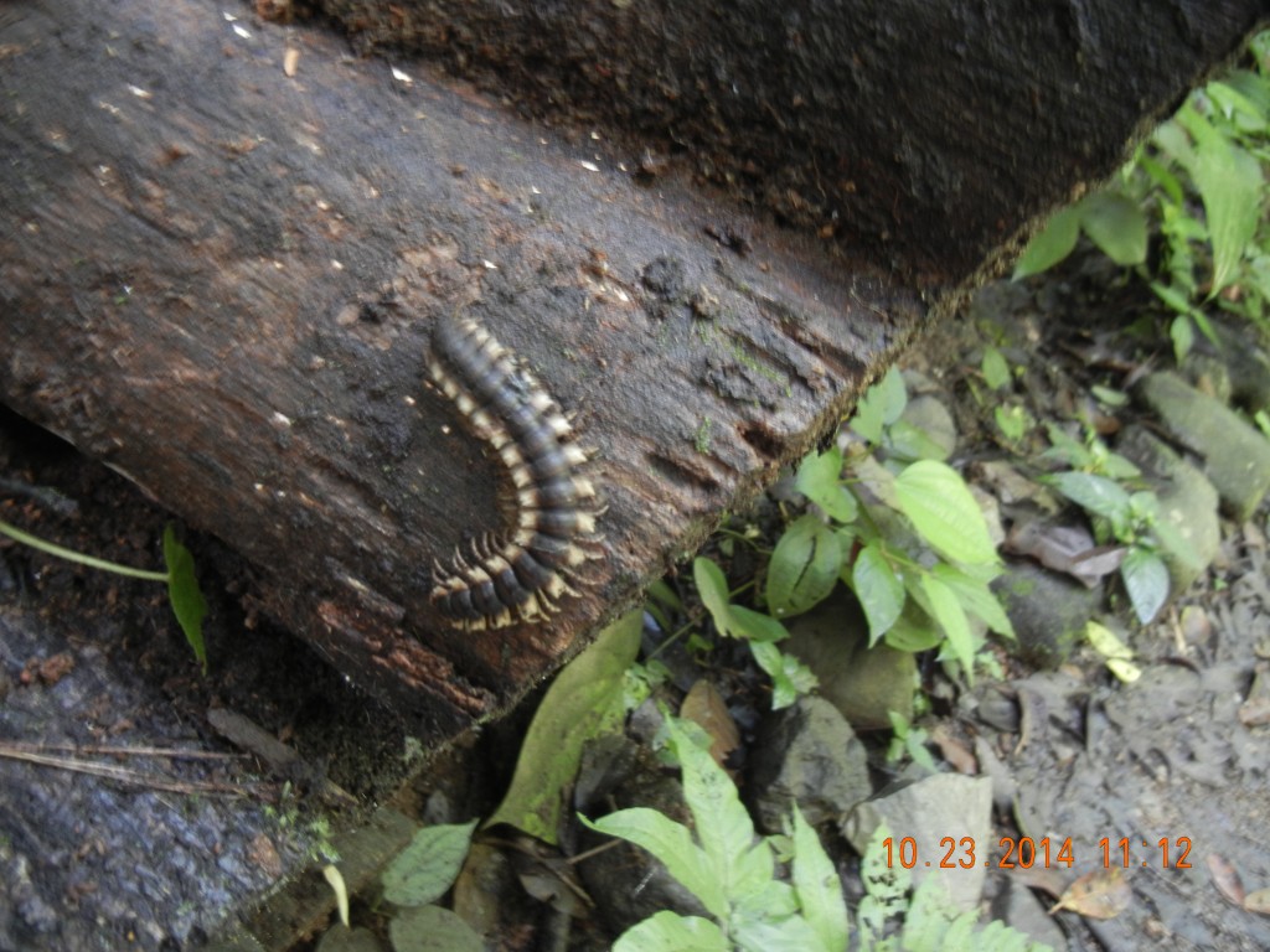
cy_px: 476
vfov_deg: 46.8
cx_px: 635
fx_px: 1101
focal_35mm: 30
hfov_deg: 60.0
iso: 200
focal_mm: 5.4
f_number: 3.5
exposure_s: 1/2.8
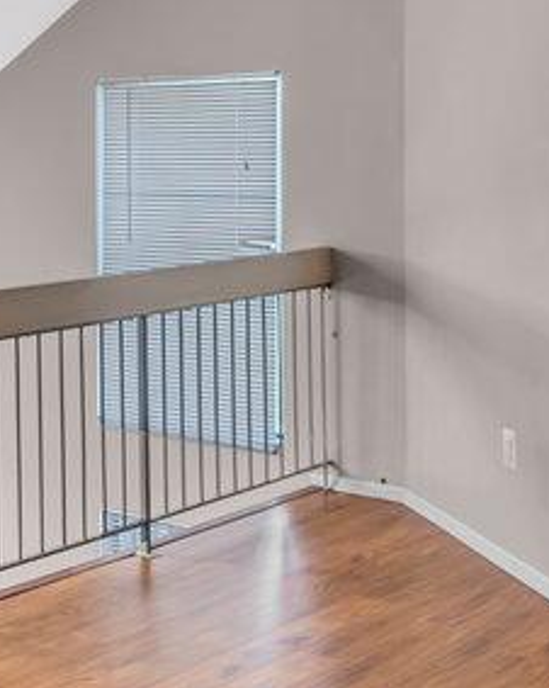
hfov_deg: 19.9
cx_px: -233
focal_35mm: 68
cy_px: 135
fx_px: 1383
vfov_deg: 27.4
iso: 320
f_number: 5.6
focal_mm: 16
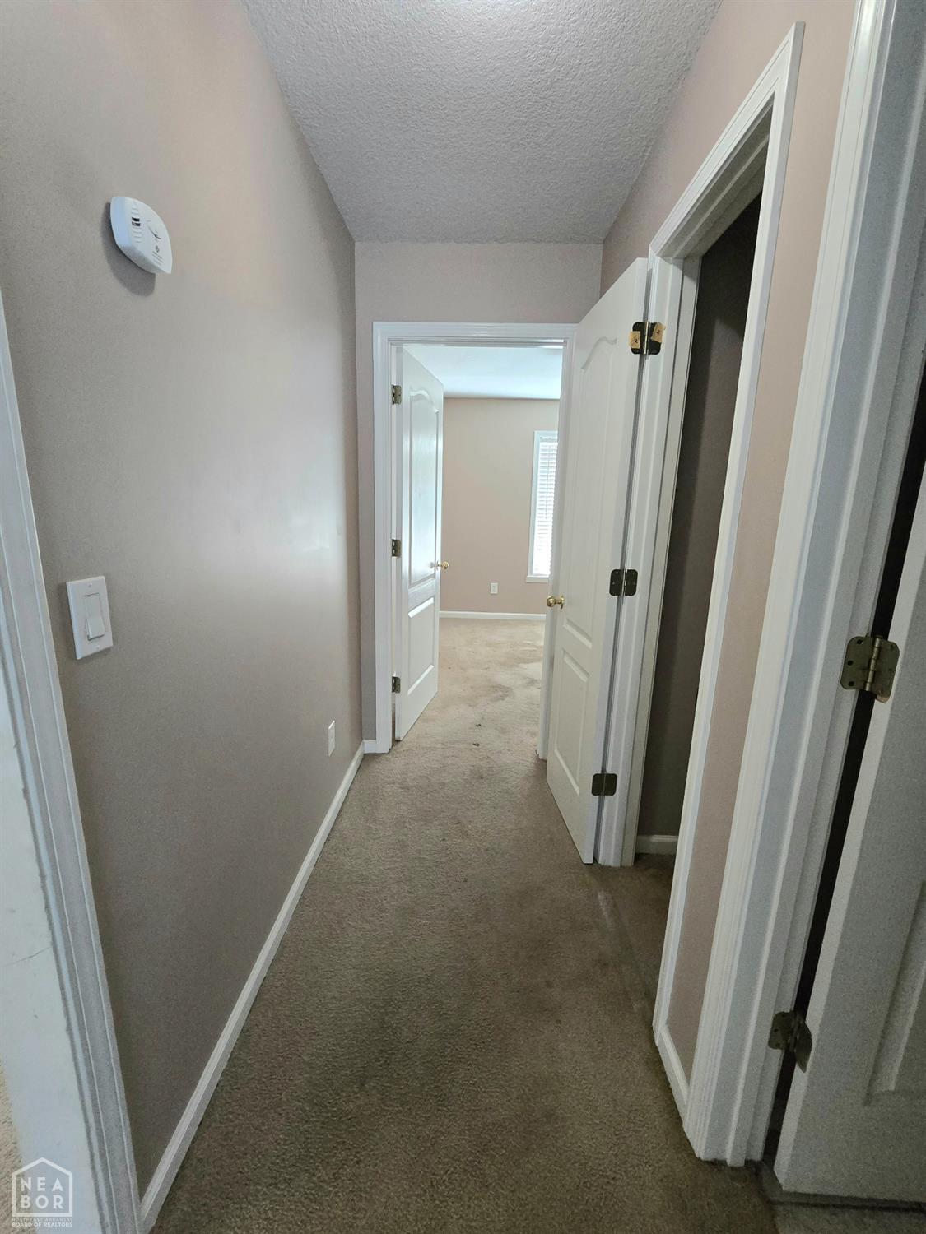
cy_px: 617
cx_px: 463
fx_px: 464
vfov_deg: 106.2
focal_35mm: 13
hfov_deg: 89.9
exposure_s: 1/60.2
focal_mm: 2.2
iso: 800
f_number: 2.2
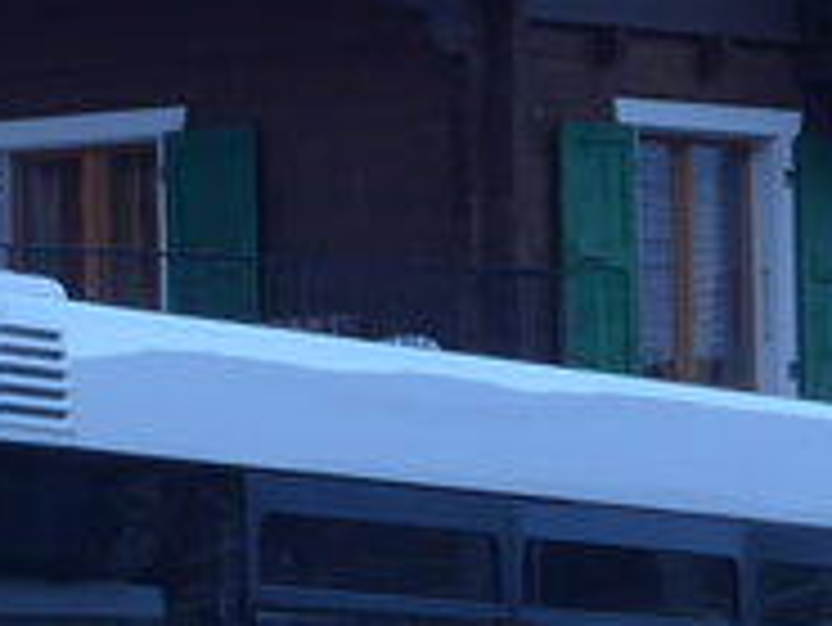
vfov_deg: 3.9
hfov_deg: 5.2
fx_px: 9187
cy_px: 104
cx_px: -279
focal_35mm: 382
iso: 80
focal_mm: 12
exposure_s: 1/200
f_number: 3.5
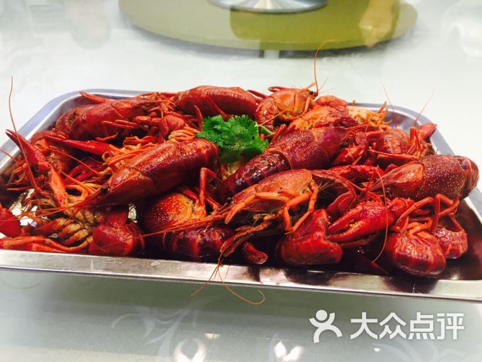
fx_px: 404
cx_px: 241
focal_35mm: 29
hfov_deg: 61.7
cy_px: 181
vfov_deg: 48.2
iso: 100
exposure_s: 1/33
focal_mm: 4.15
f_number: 2.2
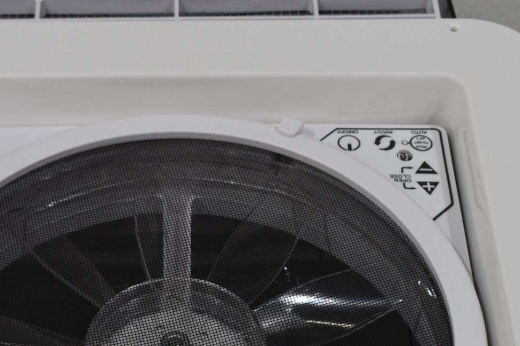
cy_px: 369
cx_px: 179
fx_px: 1256
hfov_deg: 23.3
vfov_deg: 15.3
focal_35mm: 87
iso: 220
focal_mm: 22
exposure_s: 1/125
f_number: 5.6
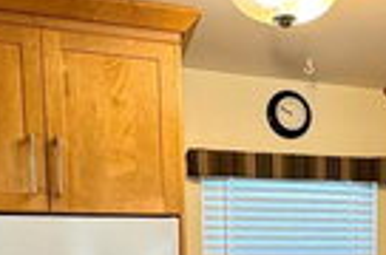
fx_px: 588
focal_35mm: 55
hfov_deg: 34.9
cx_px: 321
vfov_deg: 22.4
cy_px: 314
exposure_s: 1/60
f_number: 2.2
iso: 250
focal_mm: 2.22
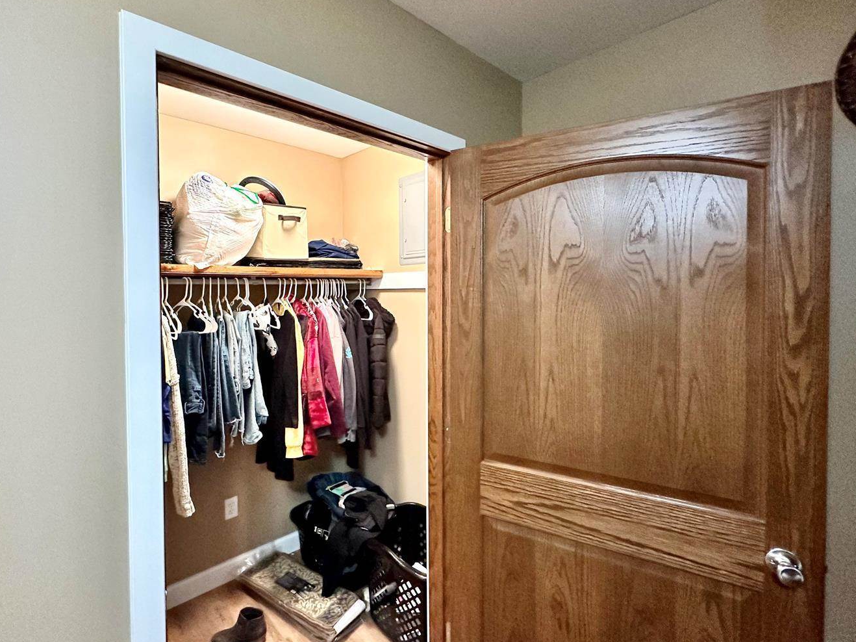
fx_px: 420
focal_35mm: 17
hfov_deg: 90.8
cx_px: 386
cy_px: 300
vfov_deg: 74.6
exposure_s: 1/60
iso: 500
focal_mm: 2.22
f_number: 2.2
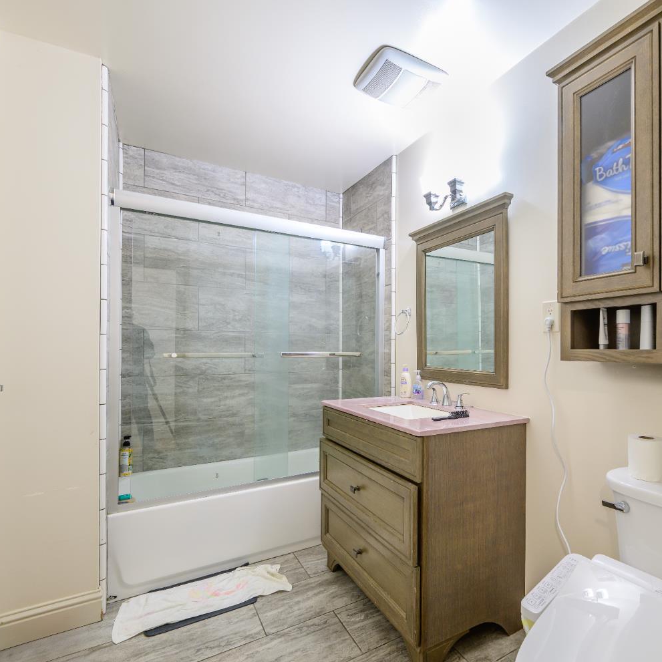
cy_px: 333
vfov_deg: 80.7
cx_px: 409
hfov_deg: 79.4
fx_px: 389
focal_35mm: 18
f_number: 8
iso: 200
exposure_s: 1/2.5
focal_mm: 14
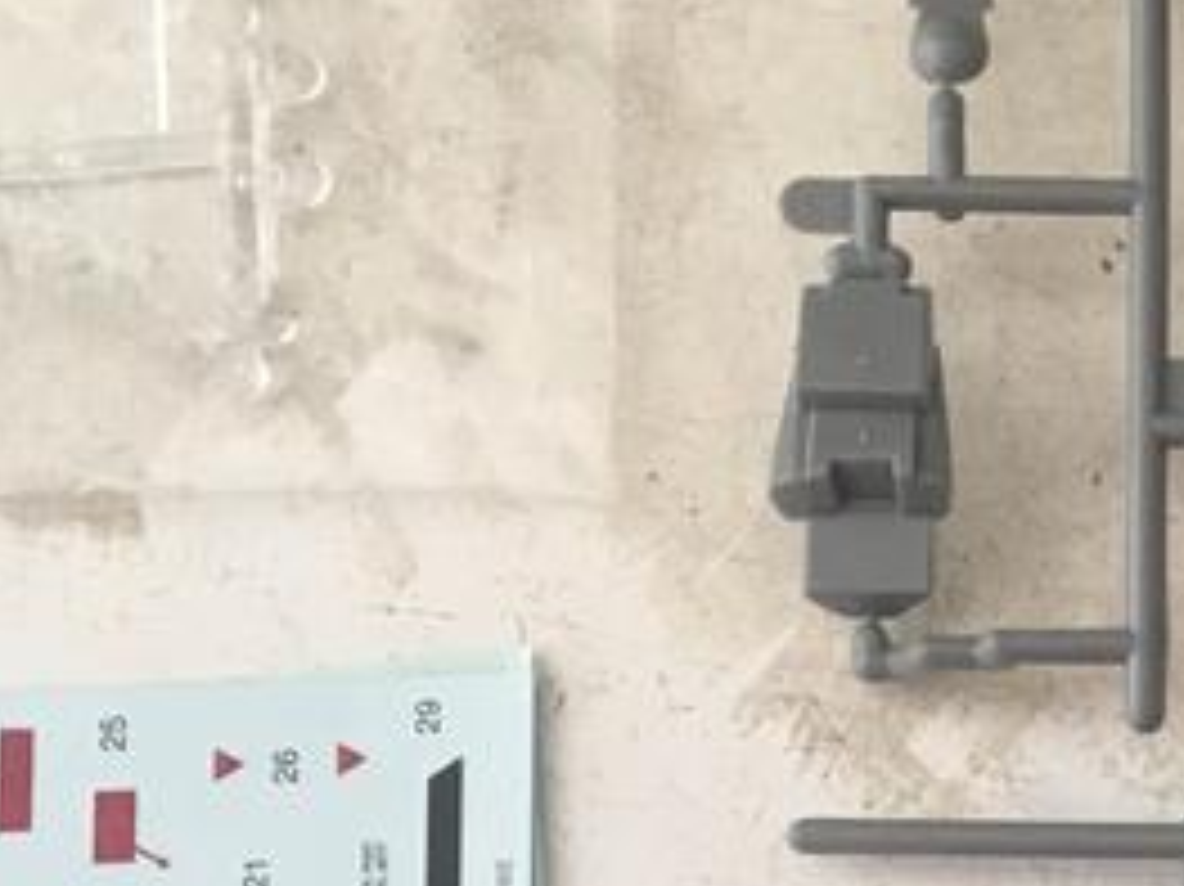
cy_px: 886
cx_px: 1864
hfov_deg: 15.8
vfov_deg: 12.9
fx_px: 3863
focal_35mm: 113
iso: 40
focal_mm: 4.15
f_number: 2.2
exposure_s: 1/17
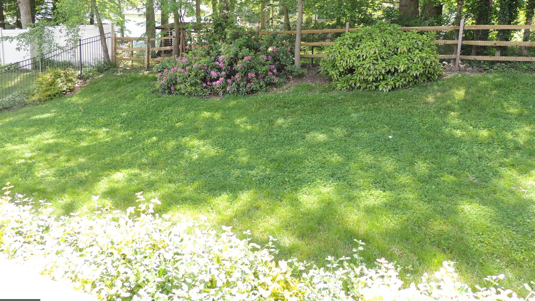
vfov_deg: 41.1
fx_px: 397
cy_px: 107
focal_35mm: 28
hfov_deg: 67.9
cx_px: 257
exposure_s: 1/100
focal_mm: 4.3
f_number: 3
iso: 100
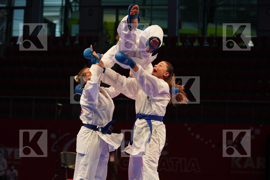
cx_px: 135
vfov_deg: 13.0
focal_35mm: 105
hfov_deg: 19.5
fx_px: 787
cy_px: 90
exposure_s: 1/500
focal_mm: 70
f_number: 2.8
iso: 1600
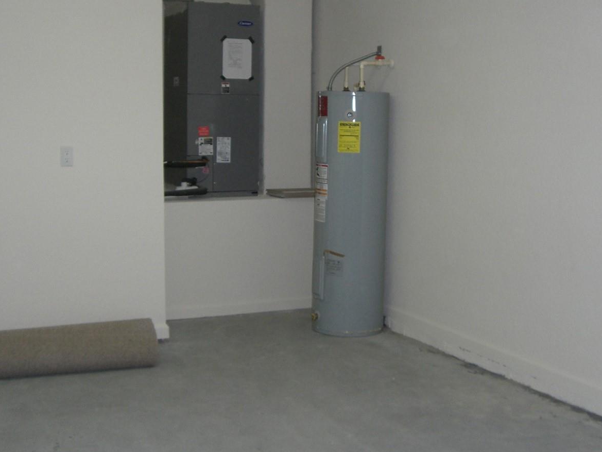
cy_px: 177
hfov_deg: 36.8
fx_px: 904
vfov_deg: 28.0
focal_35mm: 52
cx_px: 304
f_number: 2.7
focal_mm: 6.2
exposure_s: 1/60
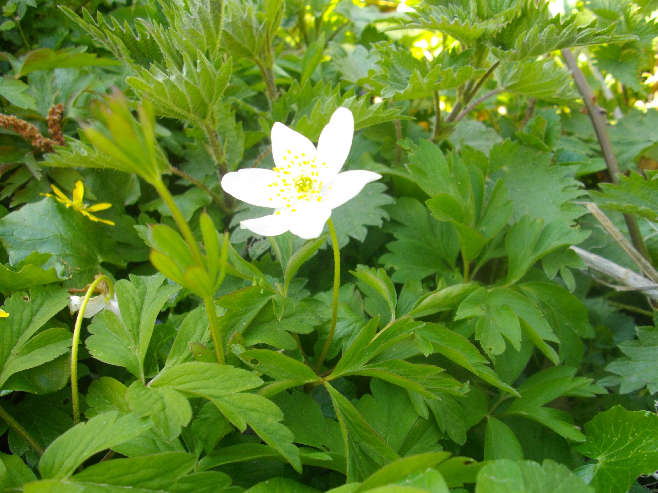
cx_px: 329
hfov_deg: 56.8
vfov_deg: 44.2
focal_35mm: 32
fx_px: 608
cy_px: 246
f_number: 2.9
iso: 100
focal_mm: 5.7
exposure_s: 1/80
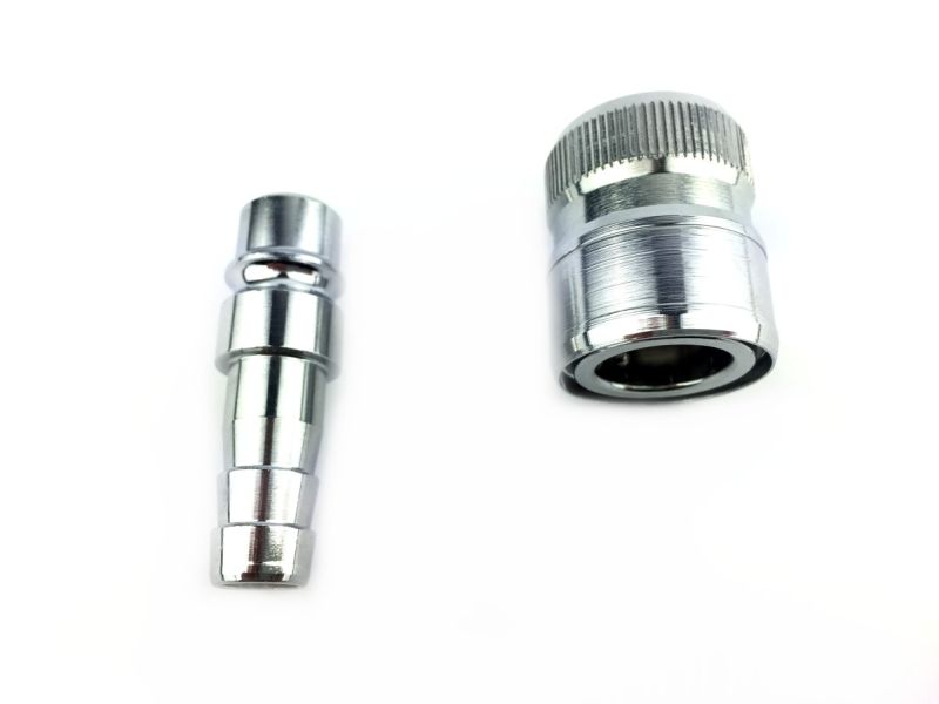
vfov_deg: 48.2
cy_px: 352
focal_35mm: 29
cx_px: 470
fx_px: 787
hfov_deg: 61.7
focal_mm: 4.15
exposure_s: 1/353
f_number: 2.2
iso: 32
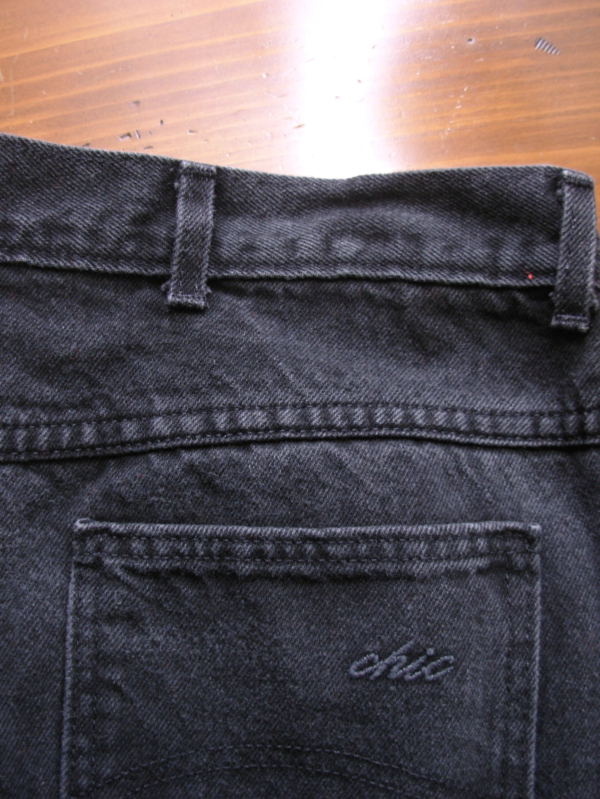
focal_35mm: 38
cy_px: 400
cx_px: 300
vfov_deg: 49.0
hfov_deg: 37.7
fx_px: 878
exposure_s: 1/6.5
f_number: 2.9
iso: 50
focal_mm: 6.3
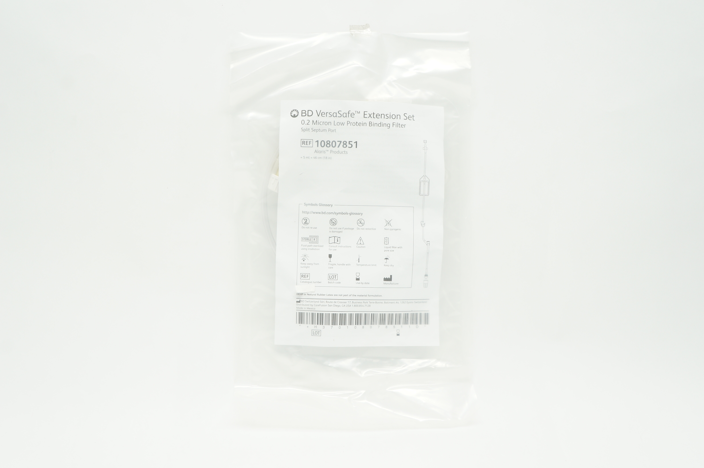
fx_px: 645
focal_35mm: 33
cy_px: 234
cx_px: 352
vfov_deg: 39.9
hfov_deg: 57.3
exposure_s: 1/30
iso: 400
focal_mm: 22
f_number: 8
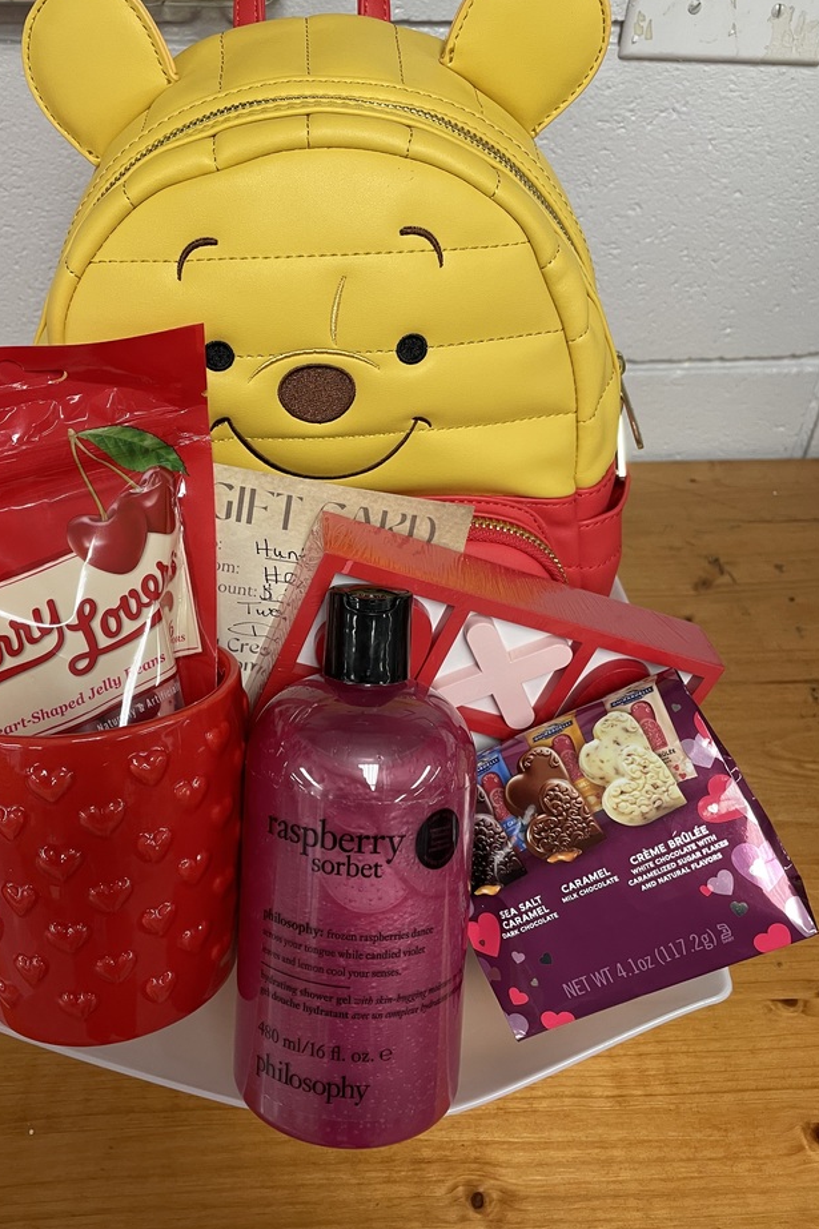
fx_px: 1024
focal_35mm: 30
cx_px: 324
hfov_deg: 43.4
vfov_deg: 61.9
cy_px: 578
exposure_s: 1/60
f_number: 1.6
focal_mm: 4.2
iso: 100
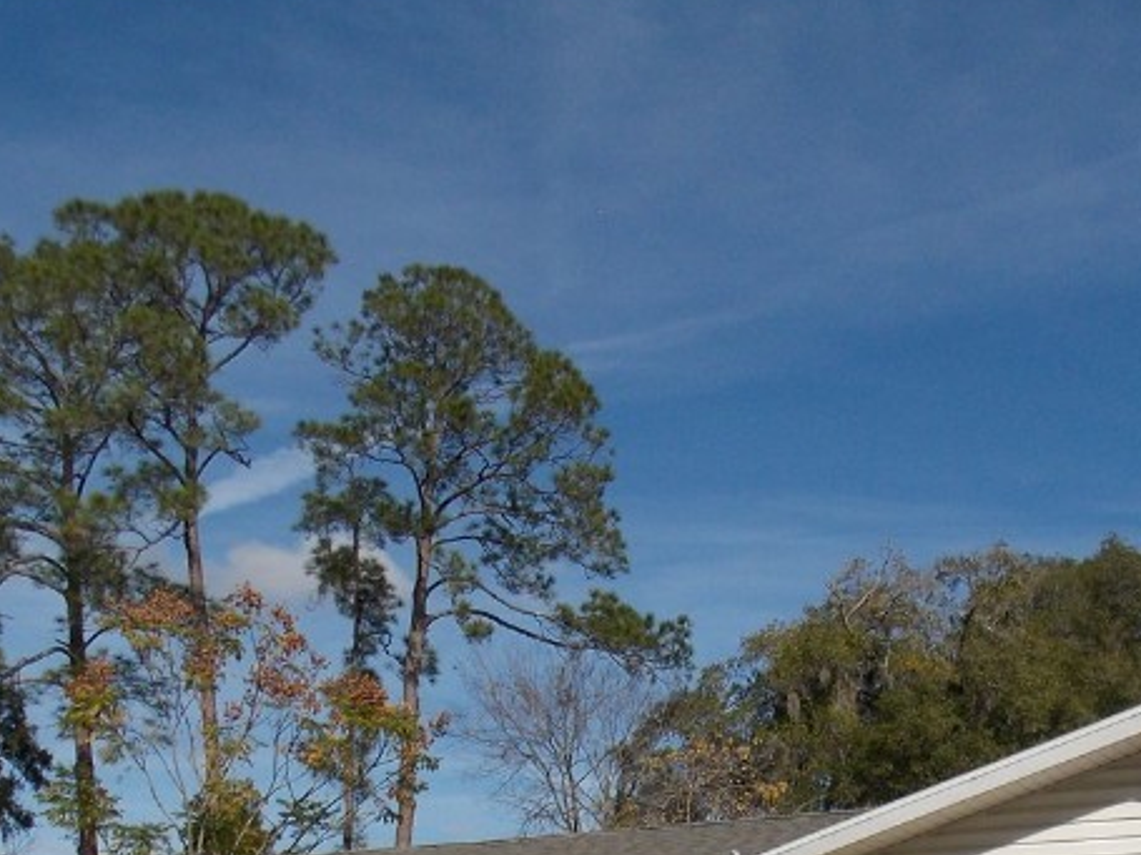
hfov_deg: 35.3
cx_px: 717
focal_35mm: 54
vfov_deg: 25.2
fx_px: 1779
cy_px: 930
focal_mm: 4.3
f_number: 9.9
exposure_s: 1/200
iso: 80
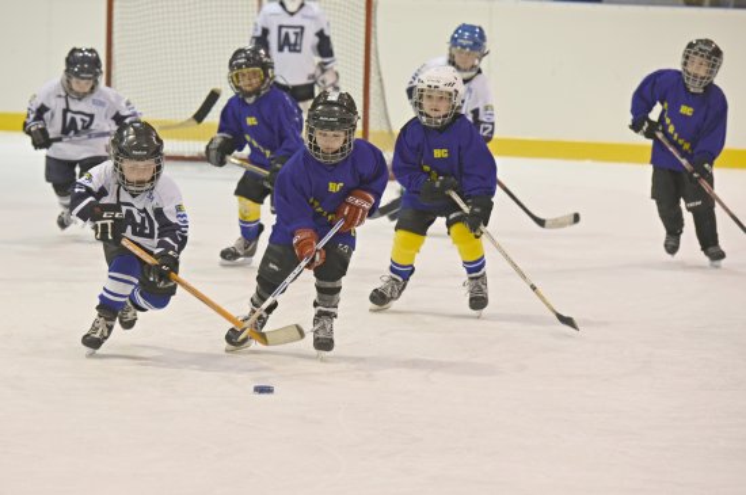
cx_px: 373
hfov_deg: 12.5
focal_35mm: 165
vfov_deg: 8.3
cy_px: 248
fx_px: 3414
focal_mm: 165
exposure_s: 1/400
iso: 2500
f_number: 5.6
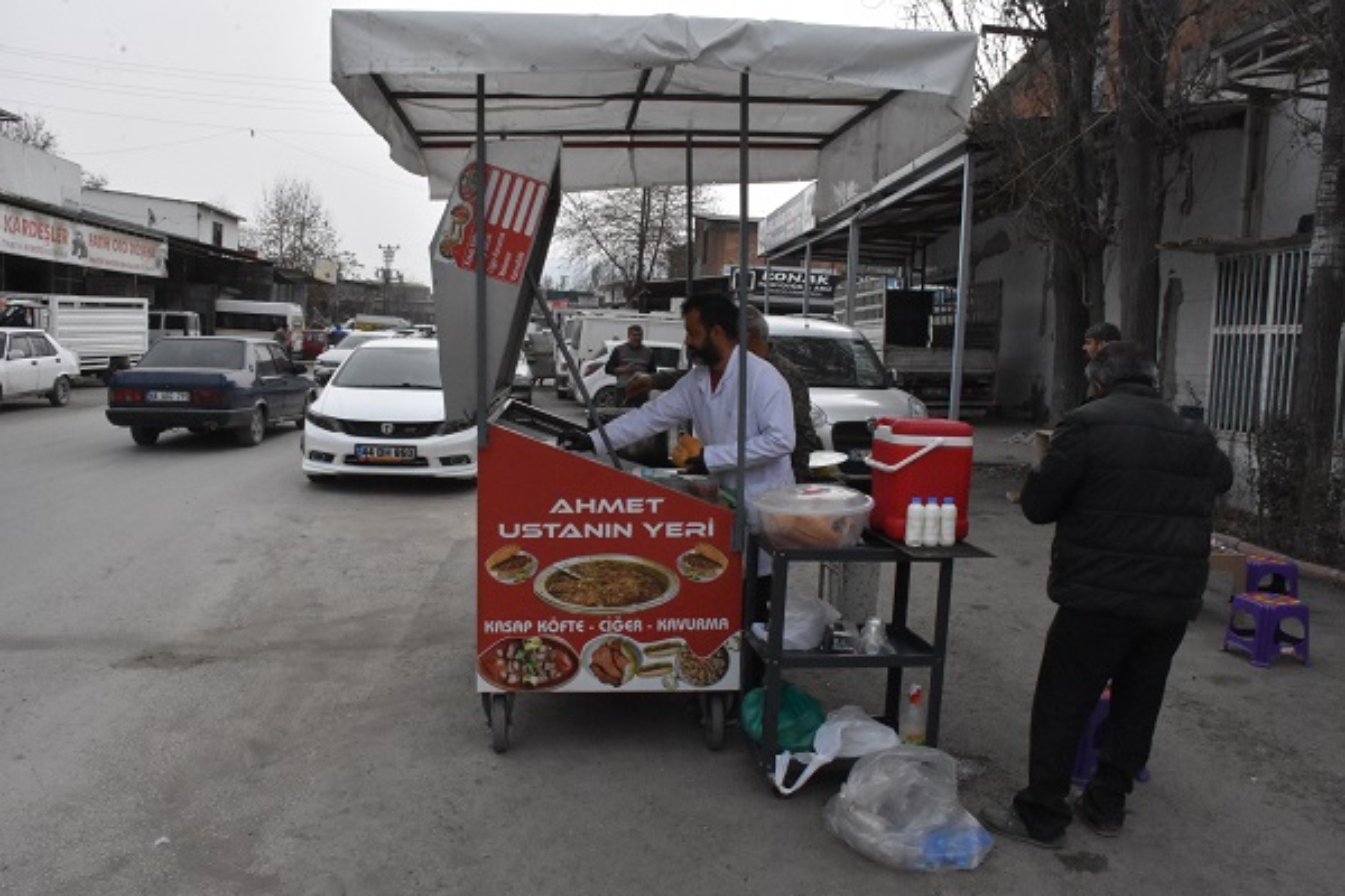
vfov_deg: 47.9
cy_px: 448
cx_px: 672
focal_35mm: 27
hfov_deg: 67.4
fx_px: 1009
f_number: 18
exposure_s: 1/1250
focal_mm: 18
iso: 5000
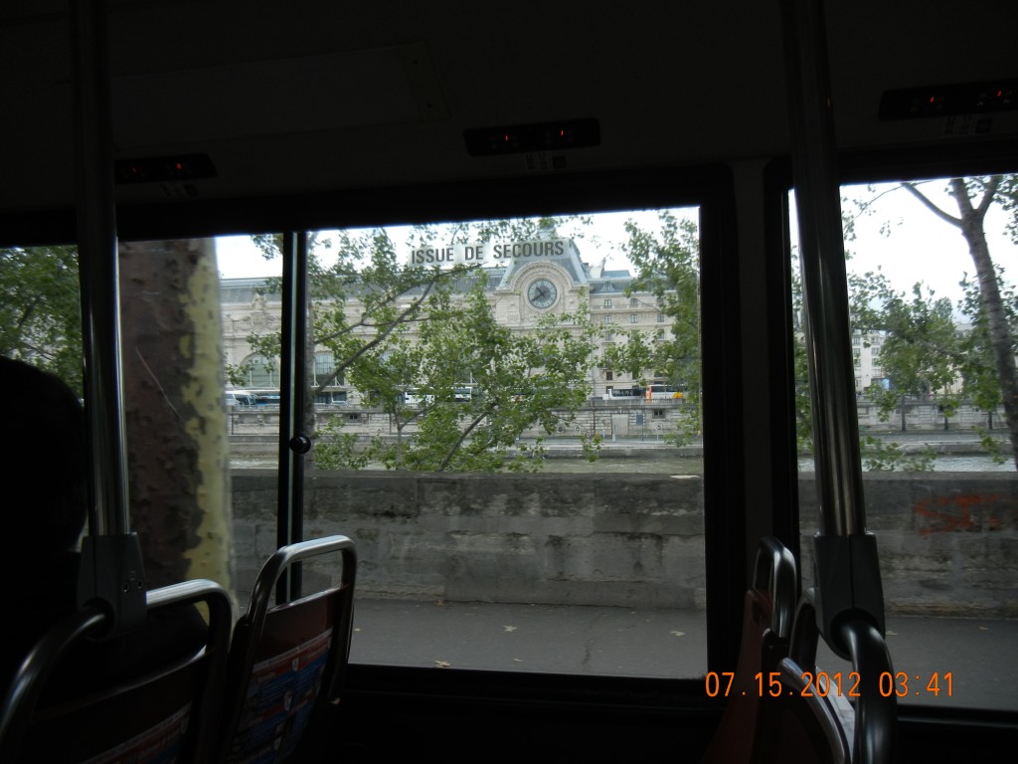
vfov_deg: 46.8
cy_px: 382
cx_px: 509
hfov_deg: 60.0
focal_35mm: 30
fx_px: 882
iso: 160
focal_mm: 5.4
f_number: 3.5
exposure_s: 1/576
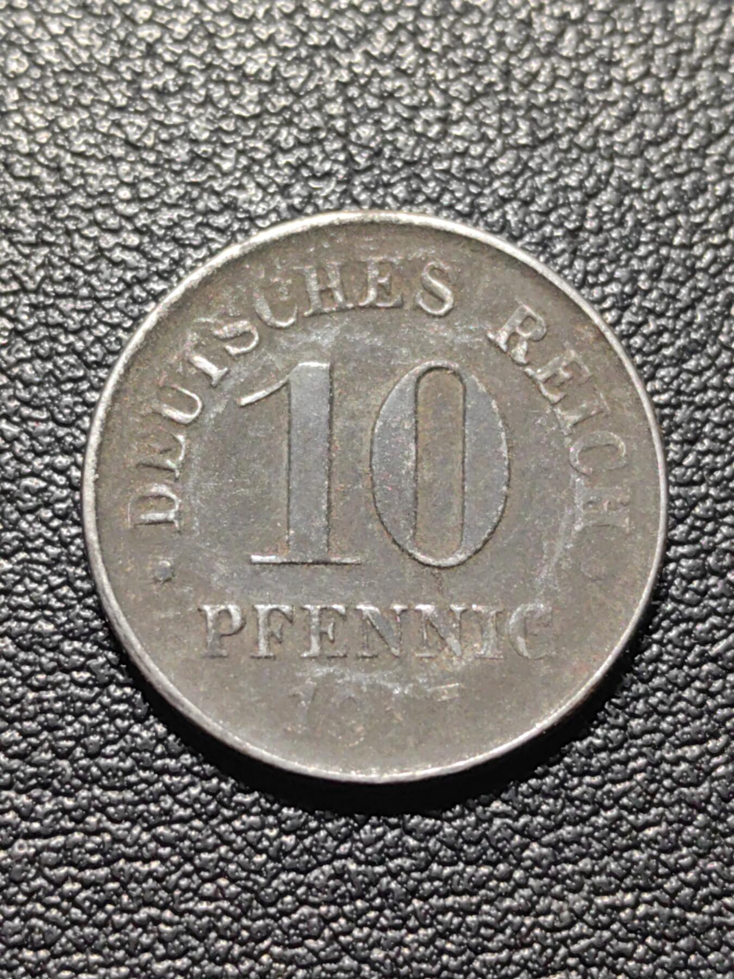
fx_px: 2205
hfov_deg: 18.9
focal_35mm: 78
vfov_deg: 25.0
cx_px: 367
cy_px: 490
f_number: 2
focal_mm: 5.75
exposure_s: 1/99.1
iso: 125
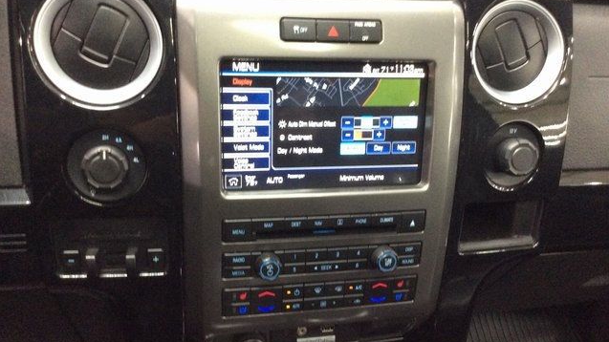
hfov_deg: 56.6
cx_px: 304
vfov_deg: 33.7
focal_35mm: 35
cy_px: 193
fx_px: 565
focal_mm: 3.3
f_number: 2.4
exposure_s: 1/17
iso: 250
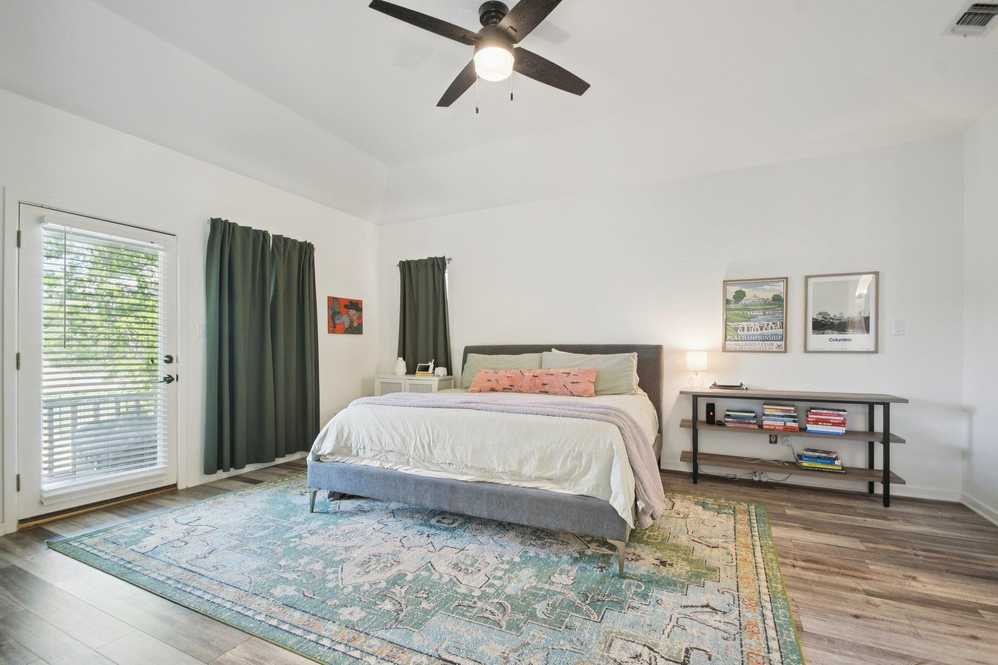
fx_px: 416
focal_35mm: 15
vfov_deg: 77.3
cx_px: 499
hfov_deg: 100.4
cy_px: 332
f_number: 8
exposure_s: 1/5
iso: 400
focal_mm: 10
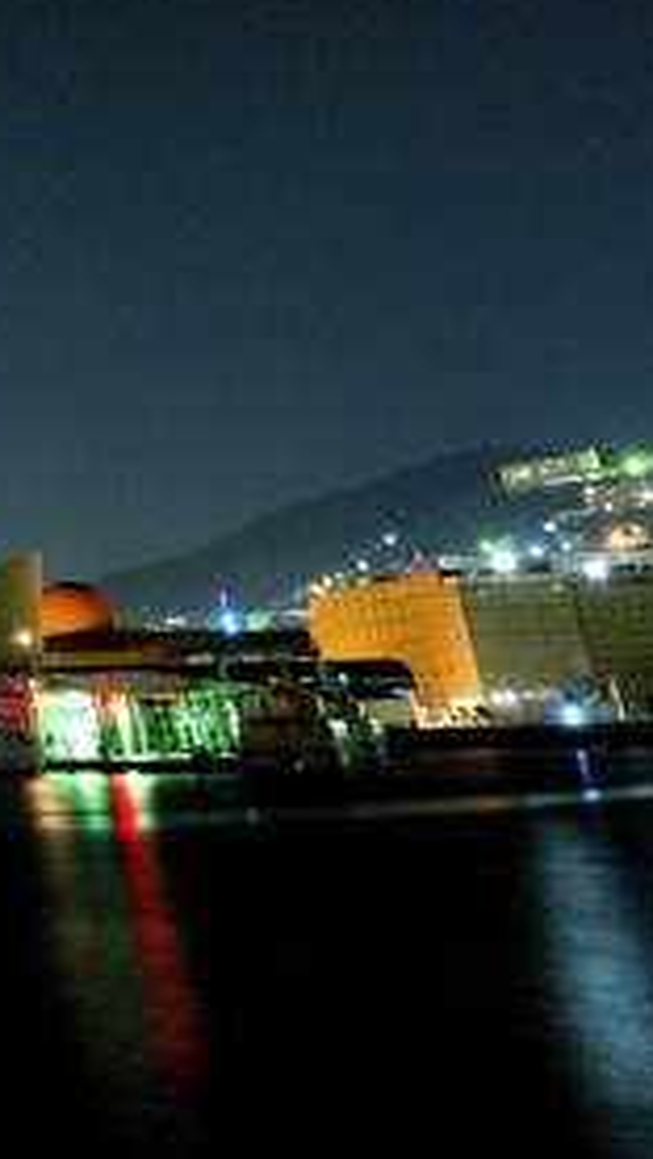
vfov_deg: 32.2
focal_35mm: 58
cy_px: -79
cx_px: -795
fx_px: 1784
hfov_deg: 15.0
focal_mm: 10
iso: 400
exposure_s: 30
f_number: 8
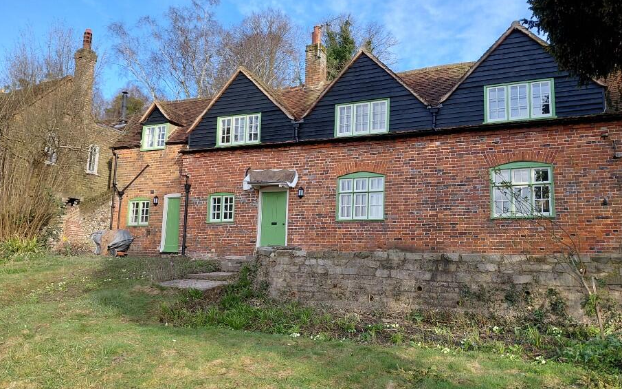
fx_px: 508
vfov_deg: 41.8
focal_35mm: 30
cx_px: 305
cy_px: 191
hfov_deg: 62.9
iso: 50
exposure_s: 1/543
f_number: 1.8
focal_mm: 4.69
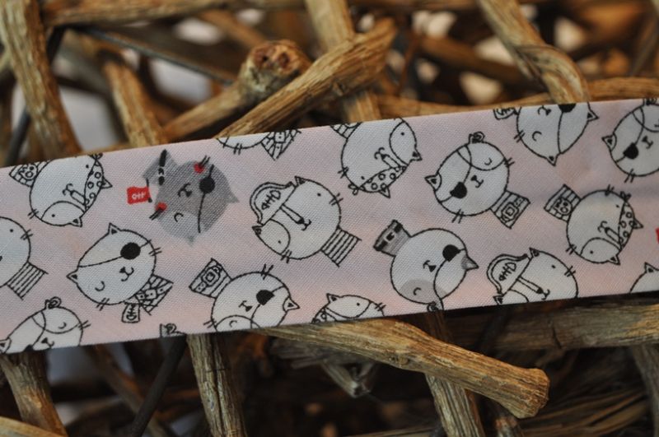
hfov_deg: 29.9
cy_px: 218
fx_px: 1234
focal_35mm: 68
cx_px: 330
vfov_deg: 20.1
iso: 720
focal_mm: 45
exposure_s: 1/60
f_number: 5
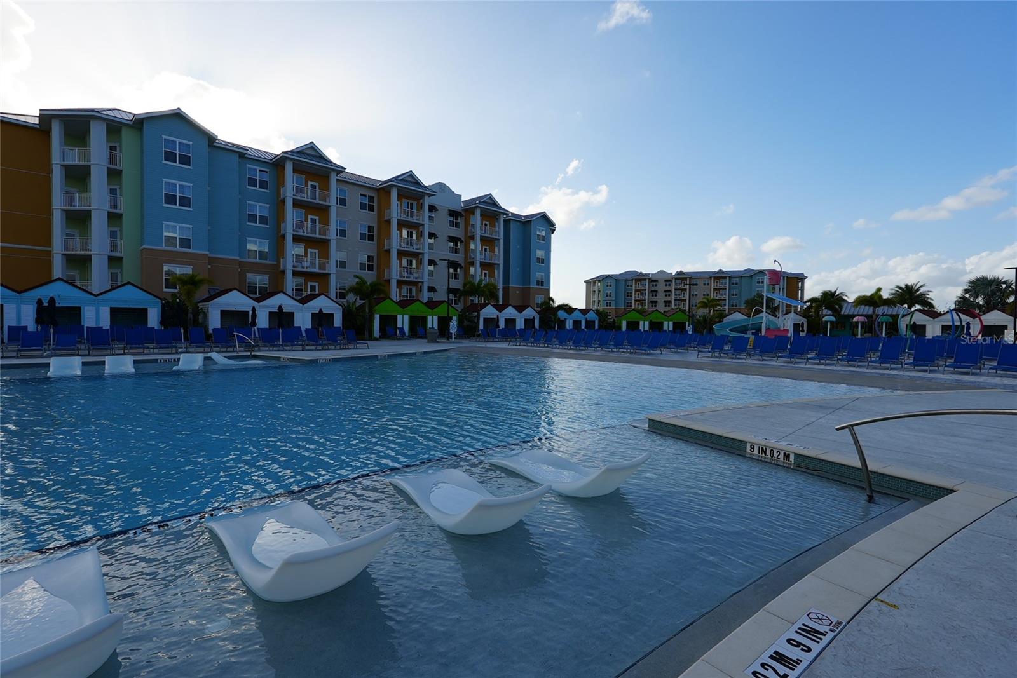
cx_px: 508
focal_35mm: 16
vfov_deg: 73.8
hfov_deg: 96.7
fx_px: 452
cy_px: 339
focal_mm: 11
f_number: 5
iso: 80
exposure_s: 1/500
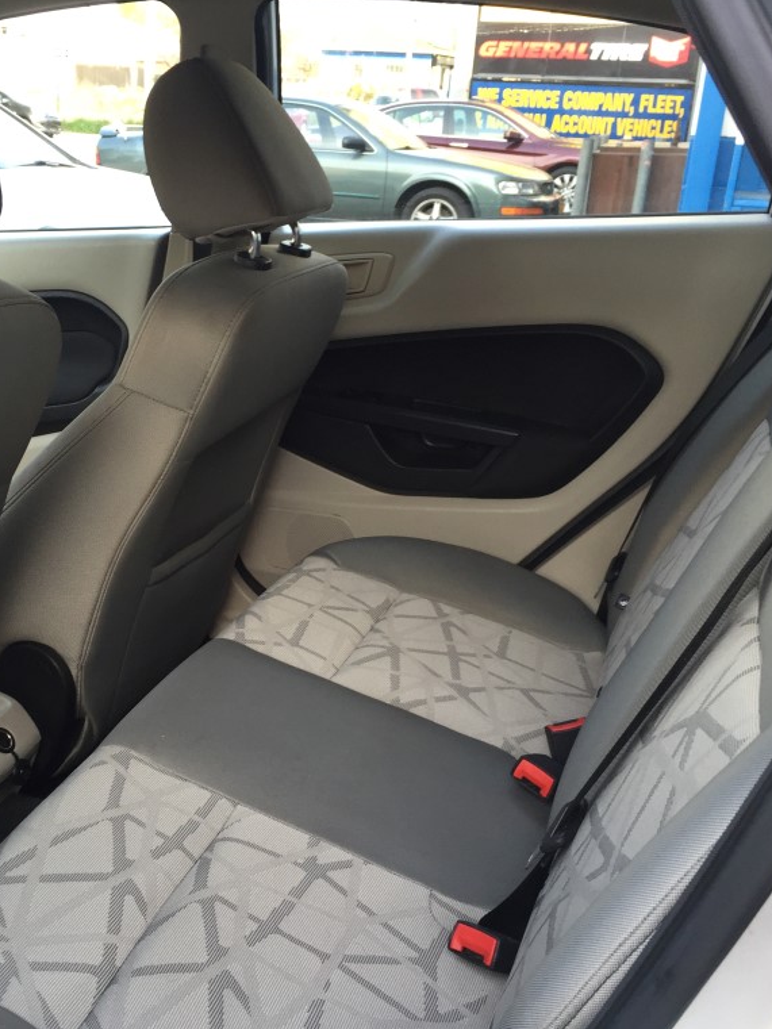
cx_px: 265
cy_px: 515
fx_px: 1159
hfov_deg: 36.5
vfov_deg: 47.9
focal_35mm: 39
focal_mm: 4.15
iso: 50
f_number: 2.2
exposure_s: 1/120
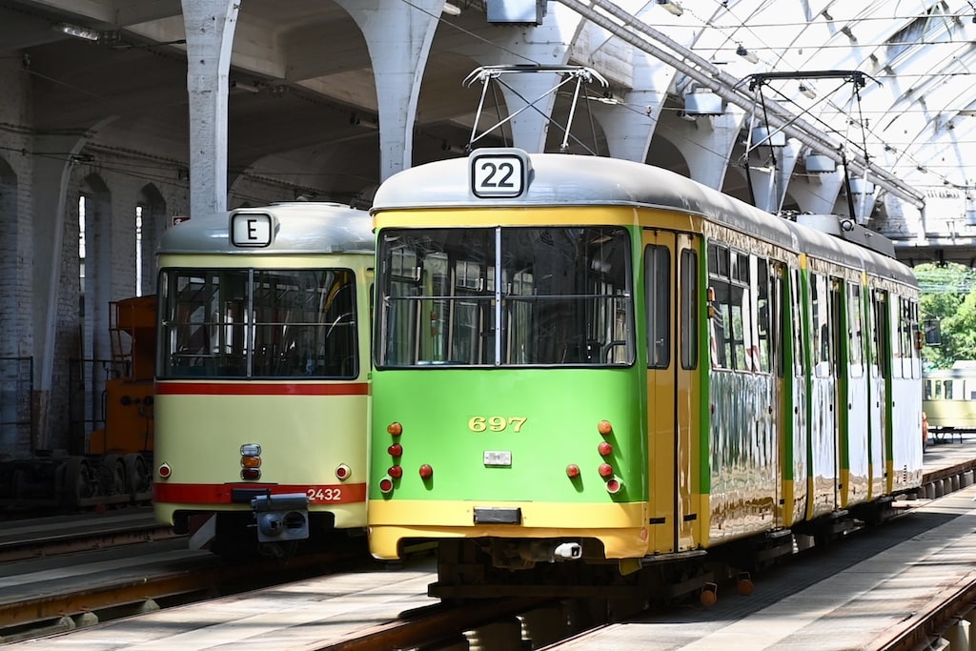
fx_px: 1898
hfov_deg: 28.8
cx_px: 488
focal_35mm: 70
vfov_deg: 19.5
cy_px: 326
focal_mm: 70
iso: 100
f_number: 4
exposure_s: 1/125
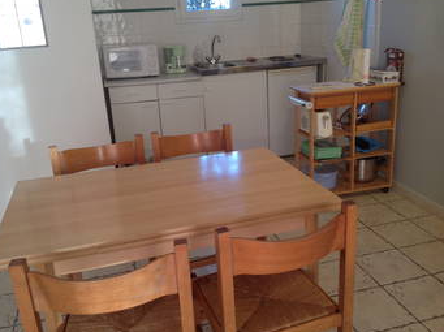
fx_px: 474
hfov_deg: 50.2
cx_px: 223
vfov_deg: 38.6
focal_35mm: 37
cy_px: 169
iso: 50
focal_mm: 4.28
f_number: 2.4
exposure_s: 1/17
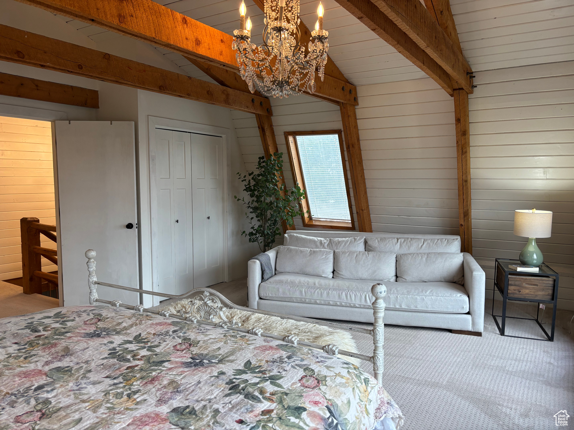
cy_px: 215
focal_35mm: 26
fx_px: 431
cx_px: 287
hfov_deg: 67.3
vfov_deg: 53.1
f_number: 1.6
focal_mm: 5.96
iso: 80
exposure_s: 1/120
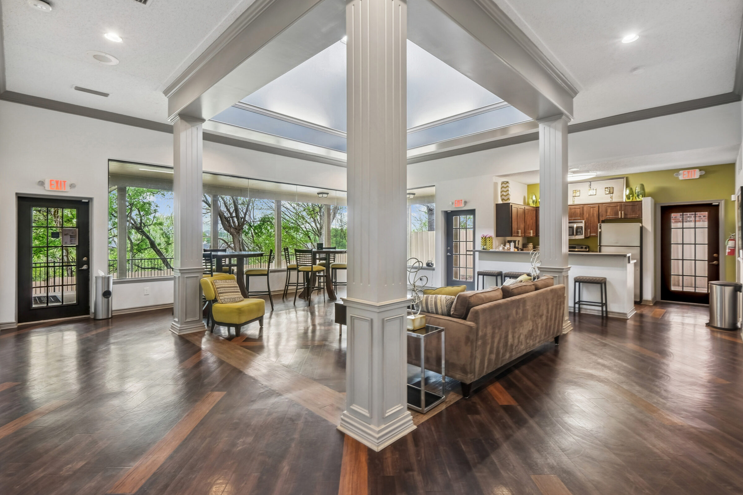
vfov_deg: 73.7
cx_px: 369
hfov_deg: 96.7
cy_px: 248
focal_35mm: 16
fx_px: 330
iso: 160
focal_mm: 10
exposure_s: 1/1.25
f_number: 8
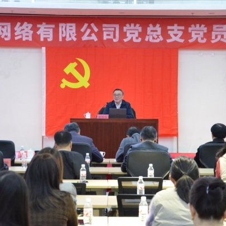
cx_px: 115
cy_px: 114
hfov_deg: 15.8
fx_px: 813
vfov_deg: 15.8
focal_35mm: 110
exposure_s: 1/30
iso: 4000
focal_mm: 50
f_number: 5
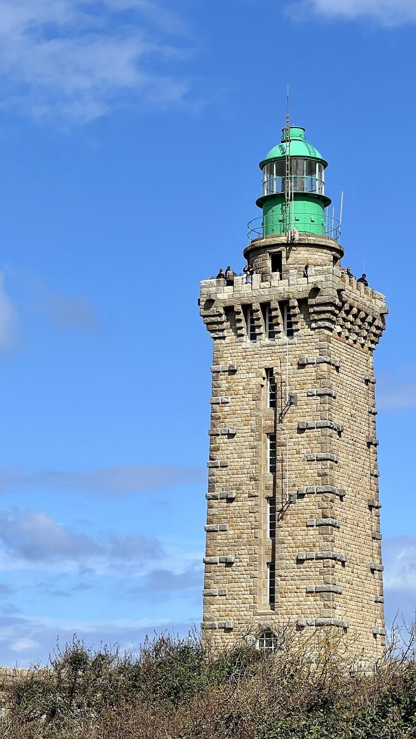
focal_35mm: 110
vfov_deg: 19.4
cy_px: 450
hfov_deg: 11.0
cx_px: 90
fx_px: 2156
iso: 32
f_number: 2.8
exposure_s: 1/1155
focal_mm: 9
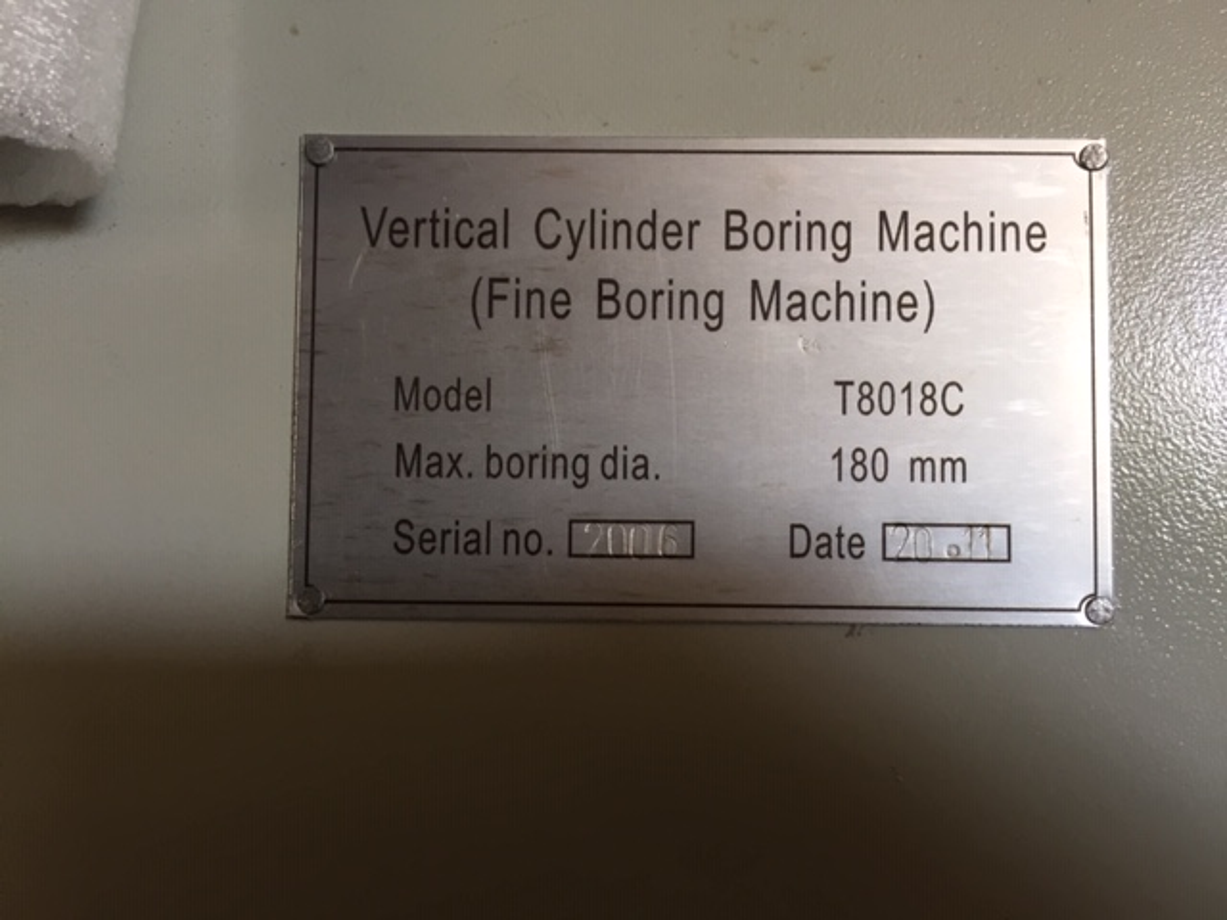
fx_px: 1028
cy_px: 460
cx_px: 614
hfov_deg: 61.7
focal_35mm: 29
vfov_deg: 48.2
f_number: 2.2
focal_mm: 4.15
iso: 40
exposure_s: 1/33
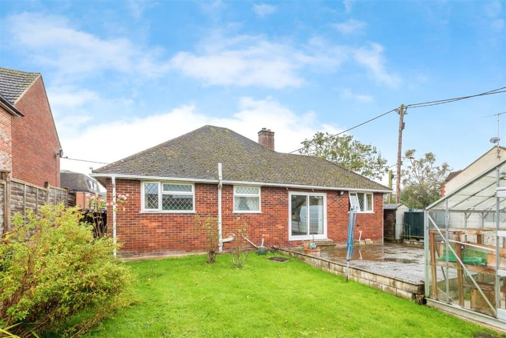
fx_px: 239
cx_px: 253
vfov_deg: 70.5
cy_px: 169
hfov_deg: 93.2
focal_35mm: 17
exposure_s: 1/200
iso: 200
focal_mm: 17
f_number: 7.1
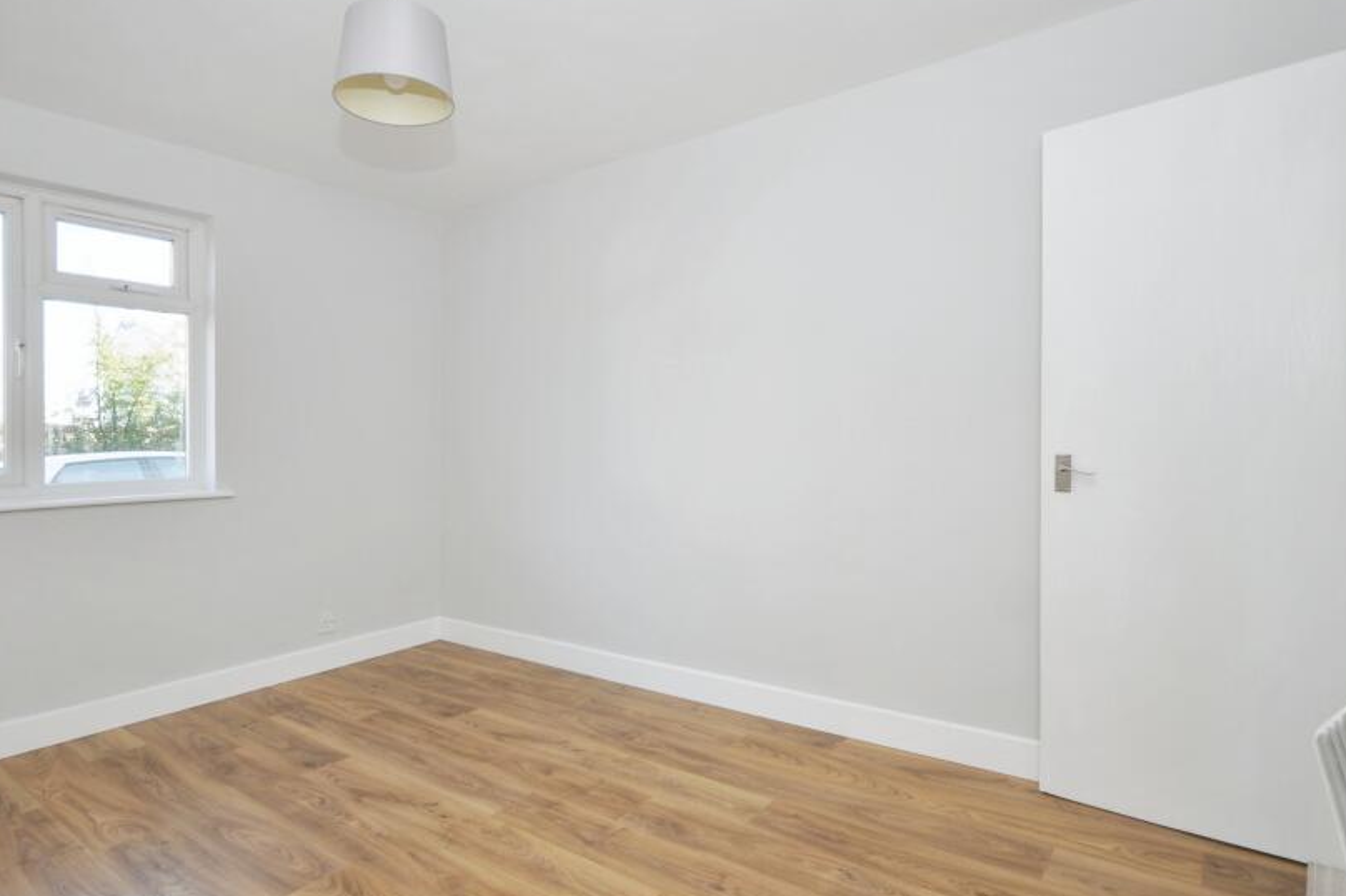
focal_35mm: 19
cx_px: 598
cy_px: 436
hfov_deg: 86.6
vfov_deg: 64.5
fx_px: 710
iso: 200
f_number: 5
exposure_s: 1/60
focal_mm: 10
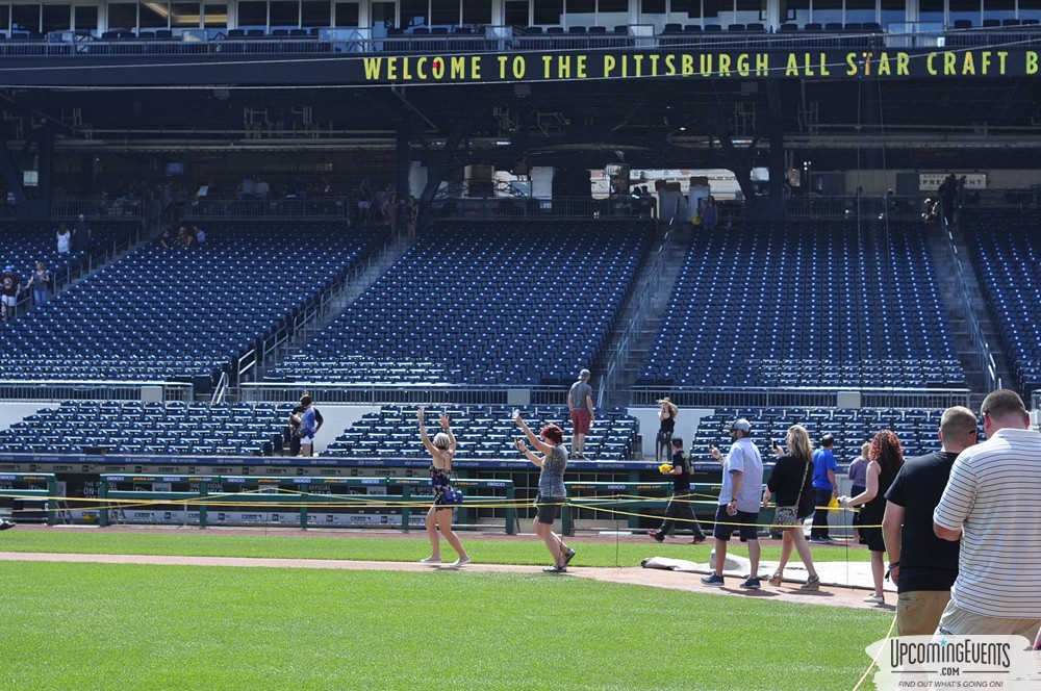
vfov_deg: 18.1
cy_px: 346
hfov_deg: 27.0
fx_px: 2166
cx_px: 520
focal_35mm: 75
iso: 200
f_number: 5
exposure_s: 1/500
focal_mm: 50
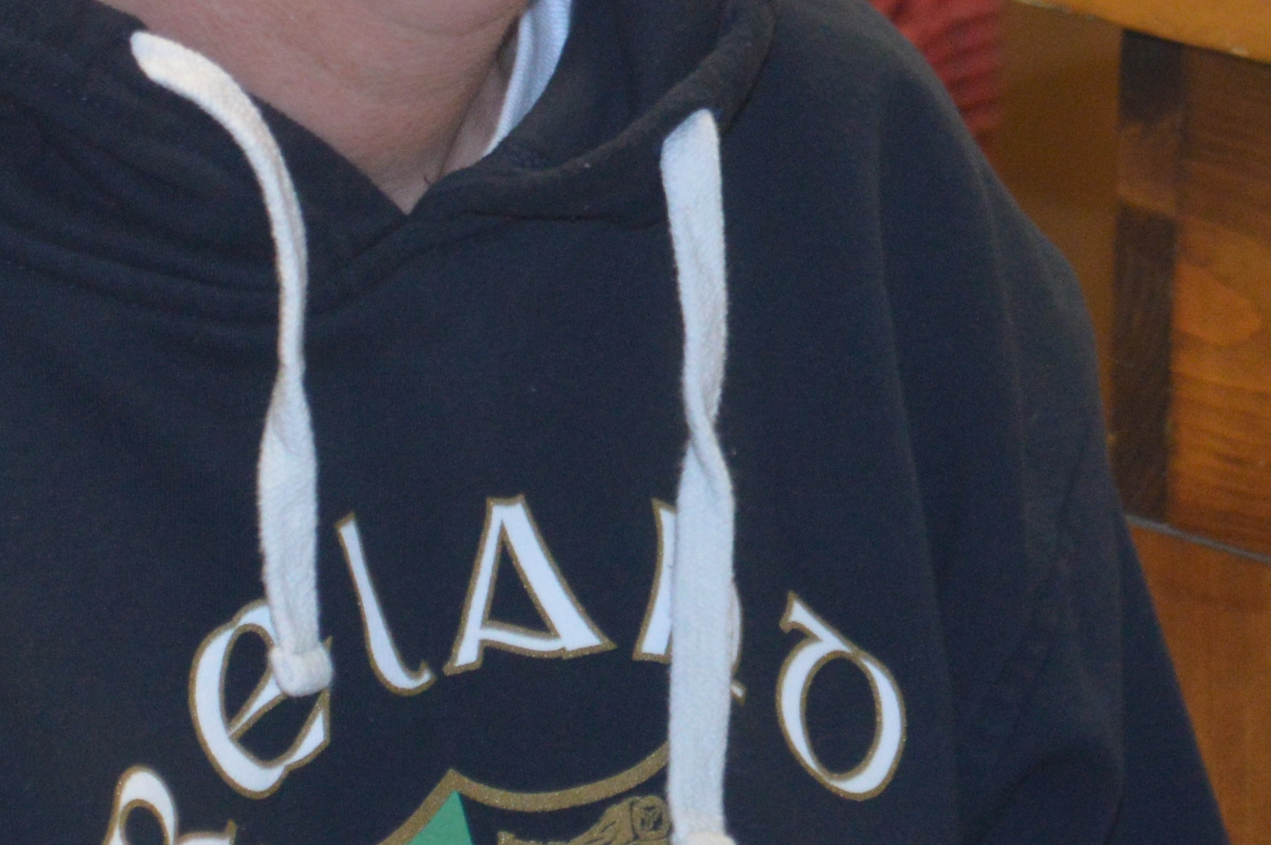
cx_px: 604
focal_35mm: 258
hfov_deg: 8.0
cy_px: -358
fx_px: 9100
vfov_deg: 5.3
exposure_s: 1/60
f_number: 5.6
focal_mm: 52
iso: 900
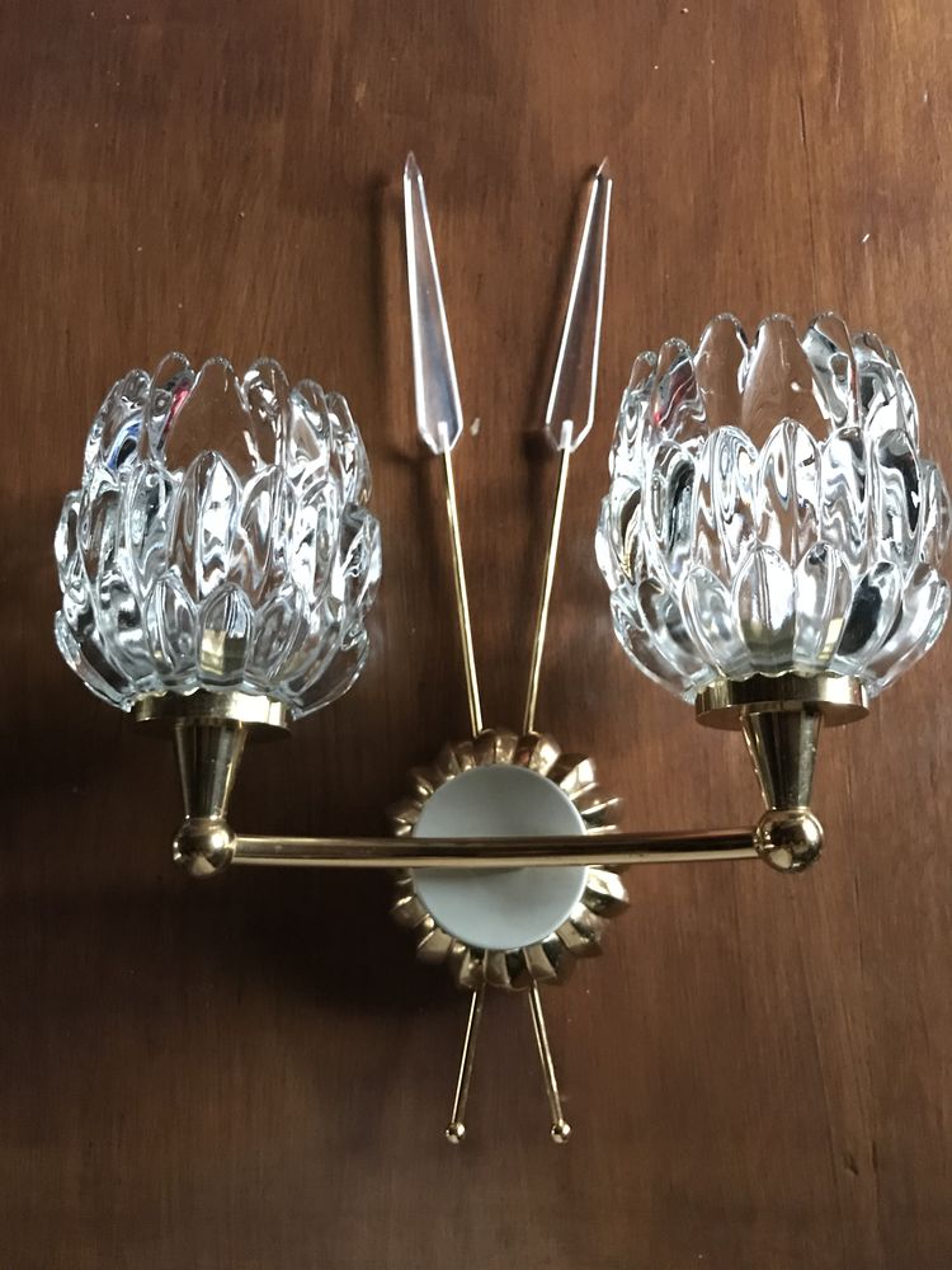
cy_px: 635
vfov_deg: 63.4
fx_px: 1027
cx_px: 476
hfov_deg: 49.7
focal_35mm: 28
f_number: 1.8
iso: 160
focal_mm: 3.99
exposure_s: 1/4
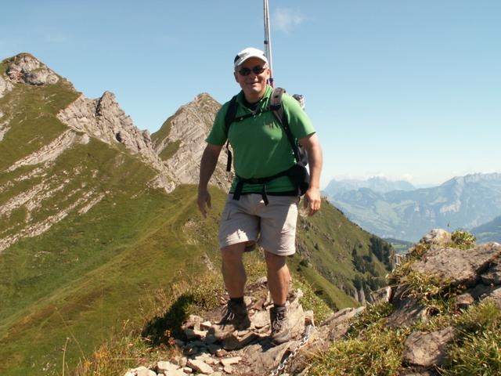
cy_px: 188
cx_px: 250
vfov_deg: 40.7
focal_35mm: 35
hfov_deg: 52.6
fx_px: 507
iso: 50
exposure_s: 1/160
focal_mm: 5.86
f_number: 5.6
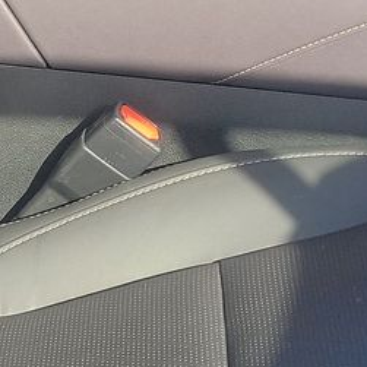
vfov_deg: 12.8
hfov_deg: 12.9
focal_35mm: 135
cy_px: 35
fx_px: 1619
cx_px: 129
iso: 50
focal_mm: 6.7
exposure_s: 1/188
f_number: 1.8
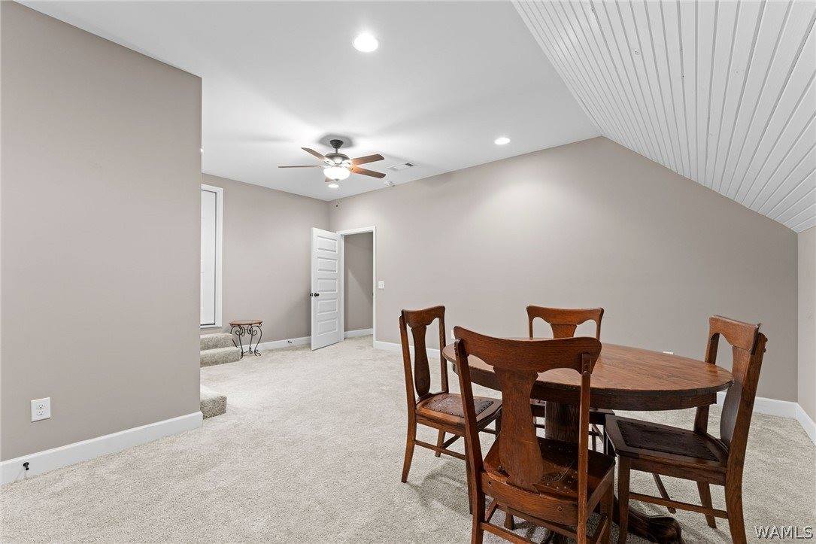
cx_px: 408
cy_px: 272
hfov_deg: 98.9
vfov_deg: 75.8
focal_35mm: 15
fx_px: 349
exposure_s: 1.6
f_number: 8
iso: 250
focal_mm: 15.4
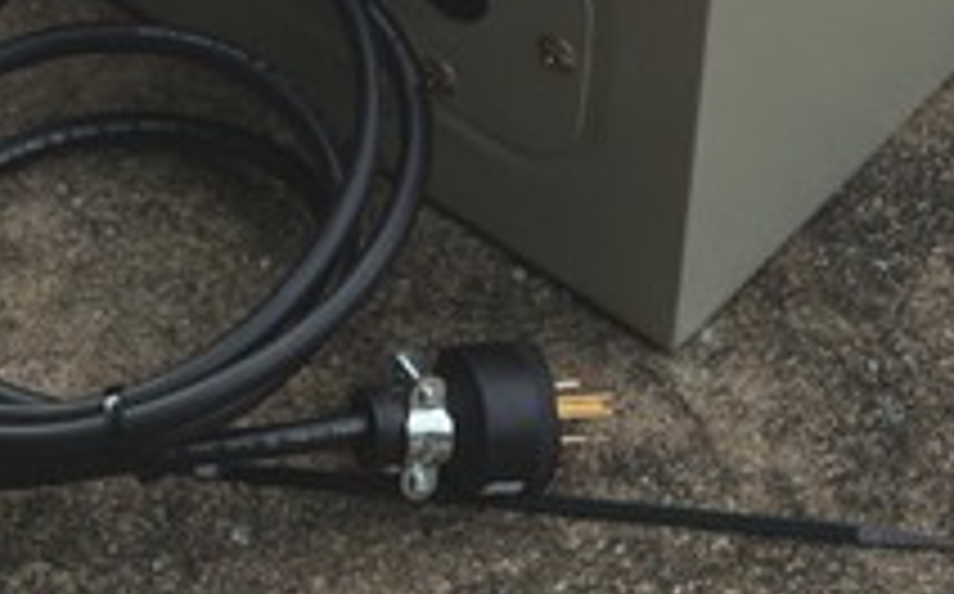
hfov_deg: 9.2
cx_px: -436
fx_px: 5766
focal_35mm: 222
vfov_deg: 5.6
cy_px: -916
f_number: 7.1
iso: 100
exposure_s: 1/250
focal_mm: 30
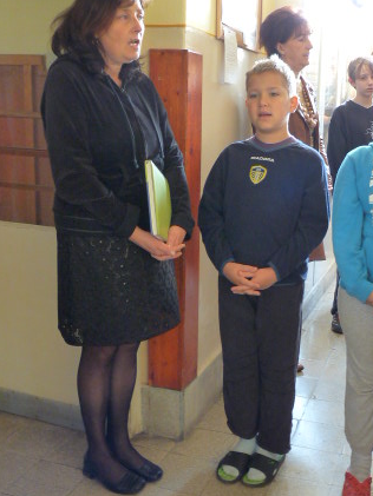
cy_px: 225
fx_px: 589
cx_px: 271
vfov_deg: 45.7
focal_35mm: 41
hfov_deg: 34.5
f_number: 2.8
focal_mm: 4.8
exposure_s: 1/13
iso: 400
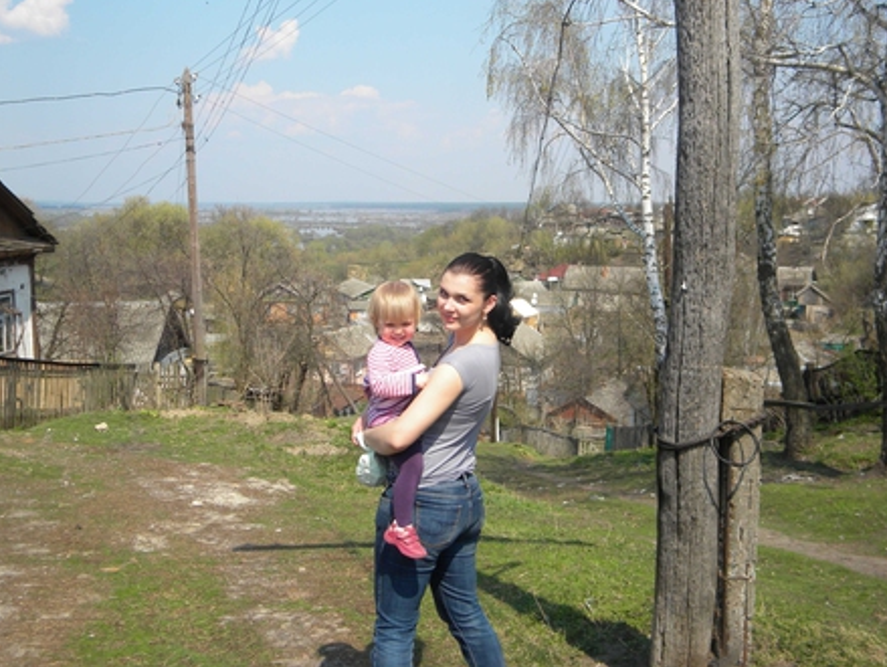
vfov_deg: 34.4
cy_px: 327
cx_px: 438
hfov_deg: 44.8
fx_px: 1077
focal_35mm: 42
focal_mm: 7.3
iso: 80
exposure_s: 1/772
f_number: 3.8
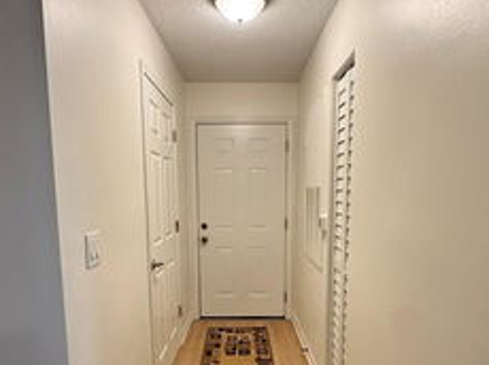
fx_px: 367
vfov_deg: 52.1
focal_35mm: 26
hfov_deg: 67.4
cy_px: 240
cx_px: 243
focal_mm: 2.22
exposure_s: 1/120
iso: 320
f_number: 2.2
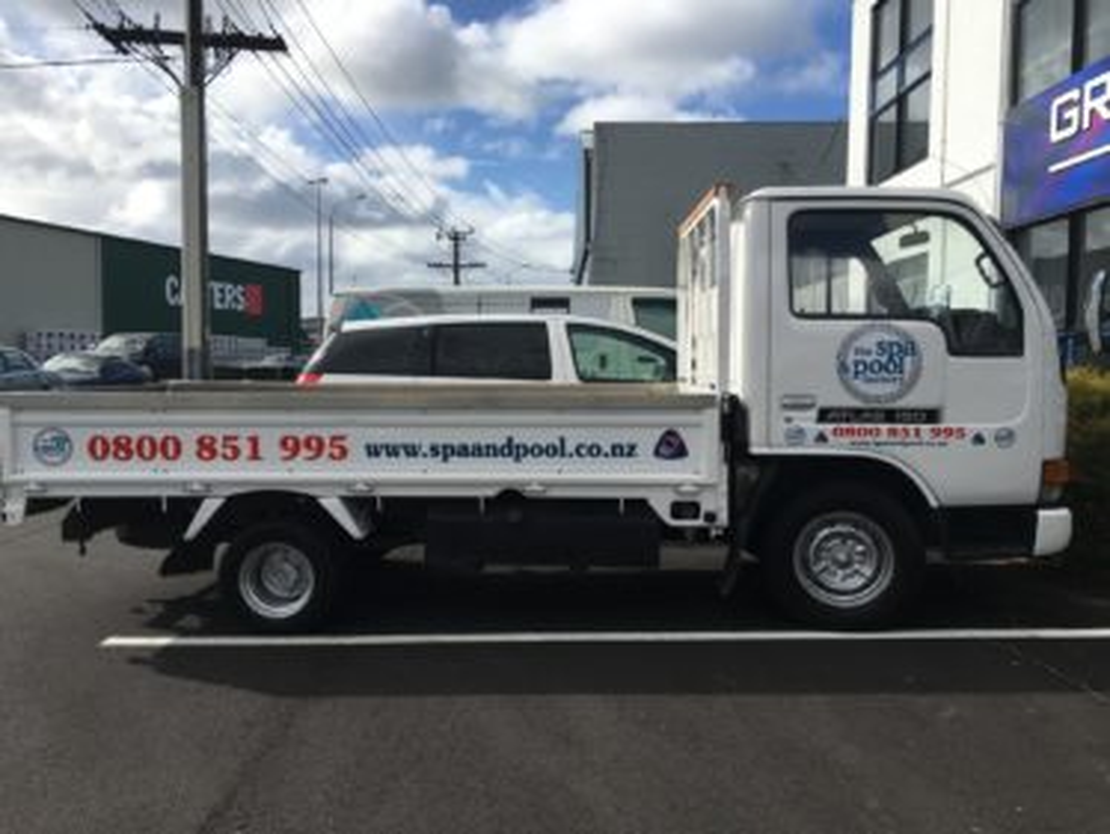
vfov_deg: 48.3
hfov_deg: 61.6
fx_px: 931
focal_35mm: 29
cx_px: 555
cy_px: 417
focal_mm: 4.15
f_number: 2.2
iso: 25
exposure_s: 1/2262
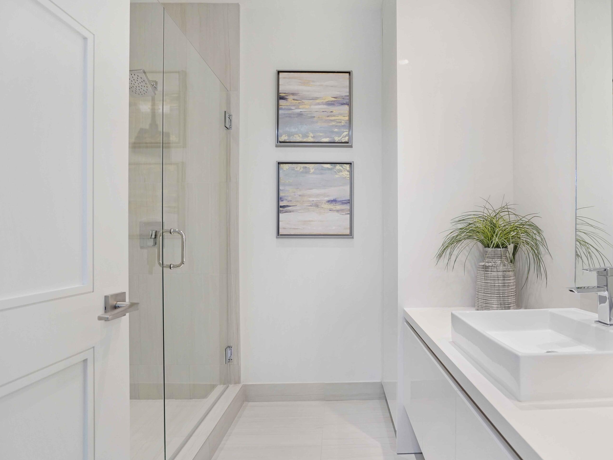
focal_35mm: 18
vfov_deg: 71.6
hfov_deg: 87.2
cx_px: 350
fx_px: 319
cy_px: 230
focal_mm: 16
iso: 2000
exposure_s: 1/200
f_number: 5
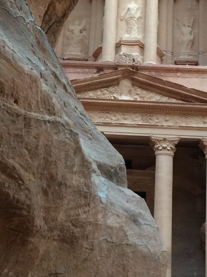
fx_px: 702
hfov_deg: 16.7
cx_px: 63
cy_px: 64
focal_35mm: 88
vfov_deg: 22.0
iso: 100
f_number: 2.2
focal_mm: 4.15
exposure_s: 1/30
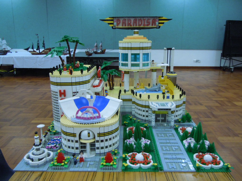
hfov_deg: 60.0
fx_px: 210
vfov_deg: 46.8
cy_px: 90
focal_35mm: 30
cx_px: 121
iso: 400
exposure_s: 1/50
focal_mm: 5.4
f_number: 3.5
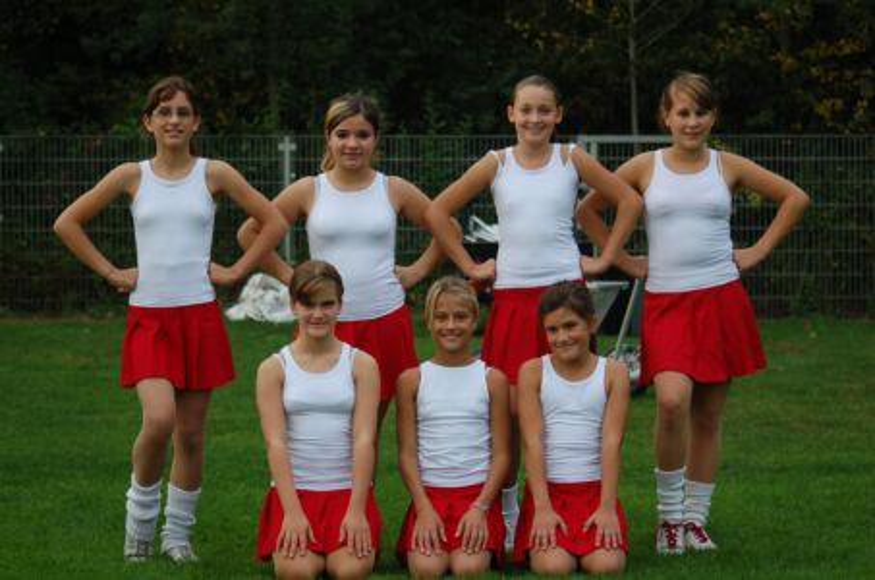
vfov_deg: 13.0
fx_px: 2547
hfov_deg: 19.5
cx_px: 438
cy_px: 290
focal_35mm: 105
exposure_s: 1/1000
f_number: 4
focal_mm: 70
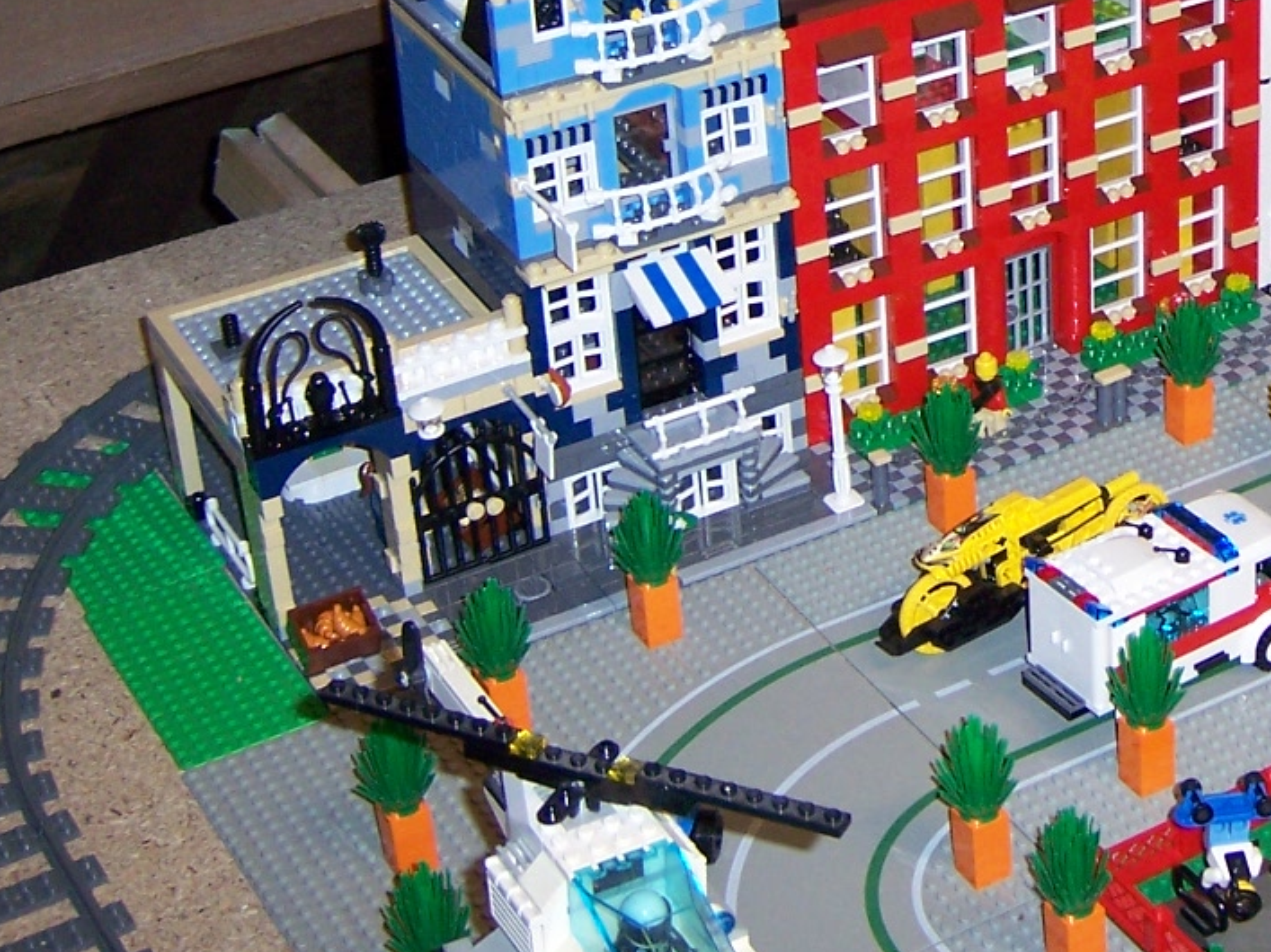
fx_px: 2900
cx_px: 1242
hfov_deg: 23.8
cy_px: 40
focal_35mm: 79
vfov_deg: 18.3
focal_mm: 6.2
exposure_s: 1/60
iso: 125
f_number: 2.8
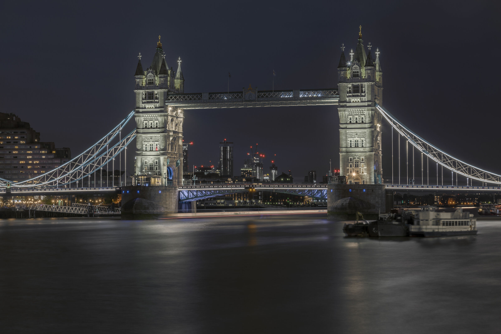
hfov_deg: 28.8
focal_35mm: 70
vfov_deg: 19.5
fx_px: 974
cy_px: 167
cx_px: 250
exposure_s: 30
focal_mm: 70
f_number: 13
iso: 100
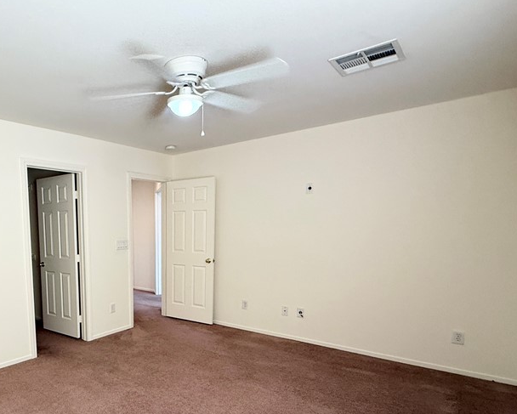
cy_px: 269
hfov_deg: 67.6
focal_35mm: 23
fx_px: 352
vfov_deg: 59.8
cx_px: 124
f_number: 2.2
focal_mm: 2.22
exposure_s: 1/99
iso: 250
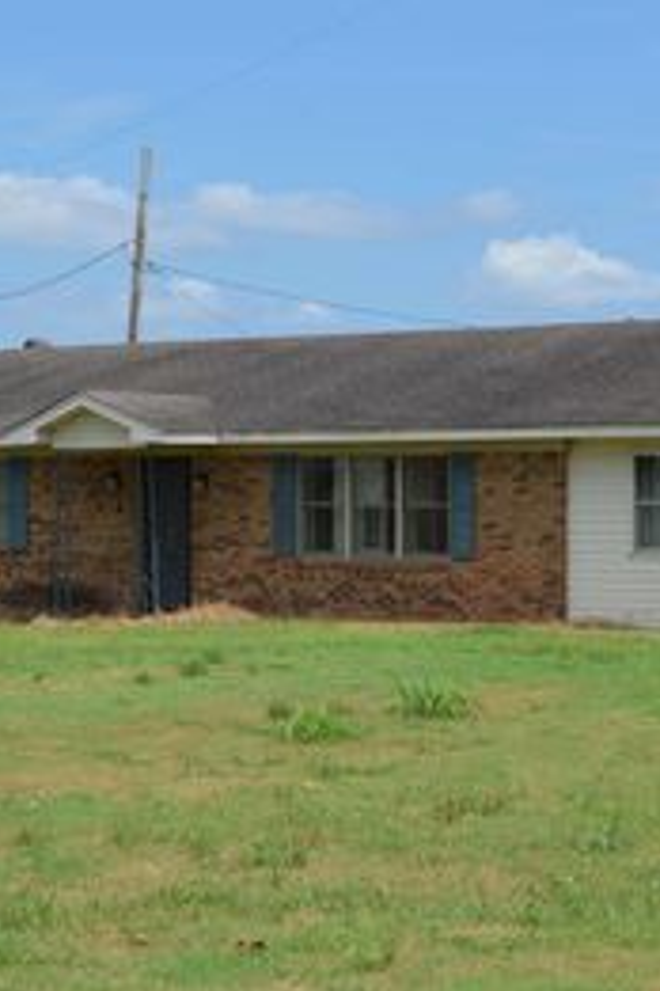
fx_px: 2530
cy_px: 566
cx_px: 520
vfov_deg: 22.1
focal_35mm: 92
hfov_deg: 14.8
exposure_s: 1/250
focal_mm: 32
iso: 100
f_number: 8
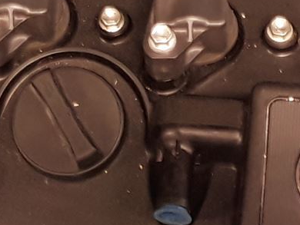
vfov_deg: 10.1
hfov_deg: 13.4
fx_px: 1275
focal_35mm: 147
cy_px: 198
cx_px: 231
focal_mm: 2.91
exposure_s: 1/17
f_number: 1.9
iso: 100
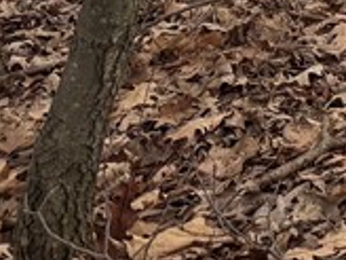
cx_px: 861
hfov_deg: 10.9
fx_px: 1499
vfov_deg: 8.4
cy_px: -497
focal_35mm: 150
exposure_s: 1/1032
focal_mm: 6.76
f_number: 1.78
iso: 100
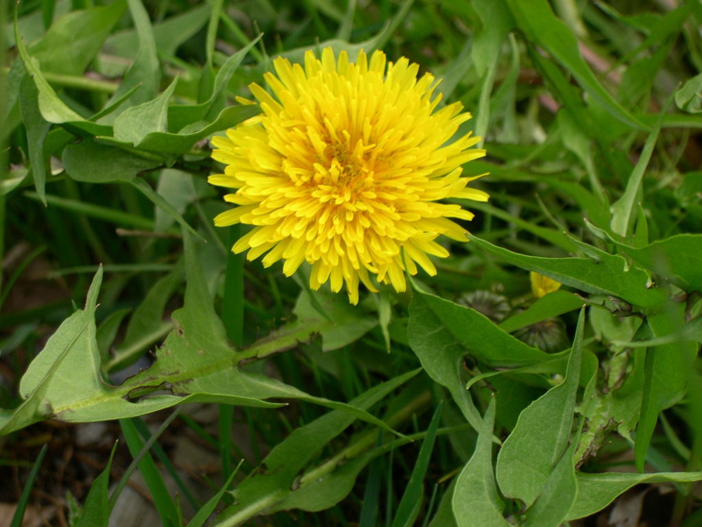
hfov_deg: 17.3
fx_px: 2312
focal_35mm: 114
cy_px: 264
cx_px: 351
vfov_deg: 13.0
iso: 100
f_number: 4.9
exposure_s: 1/132
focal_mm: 24
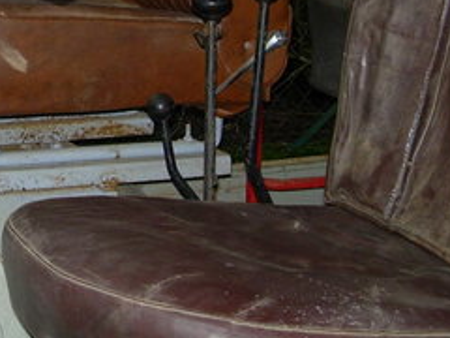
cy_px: 20
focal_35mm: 111
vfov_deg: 13.2
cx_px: -9
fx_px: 1443
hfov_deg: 17.3
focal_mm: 7.8
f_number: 2.8
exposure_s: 1/64
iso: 79
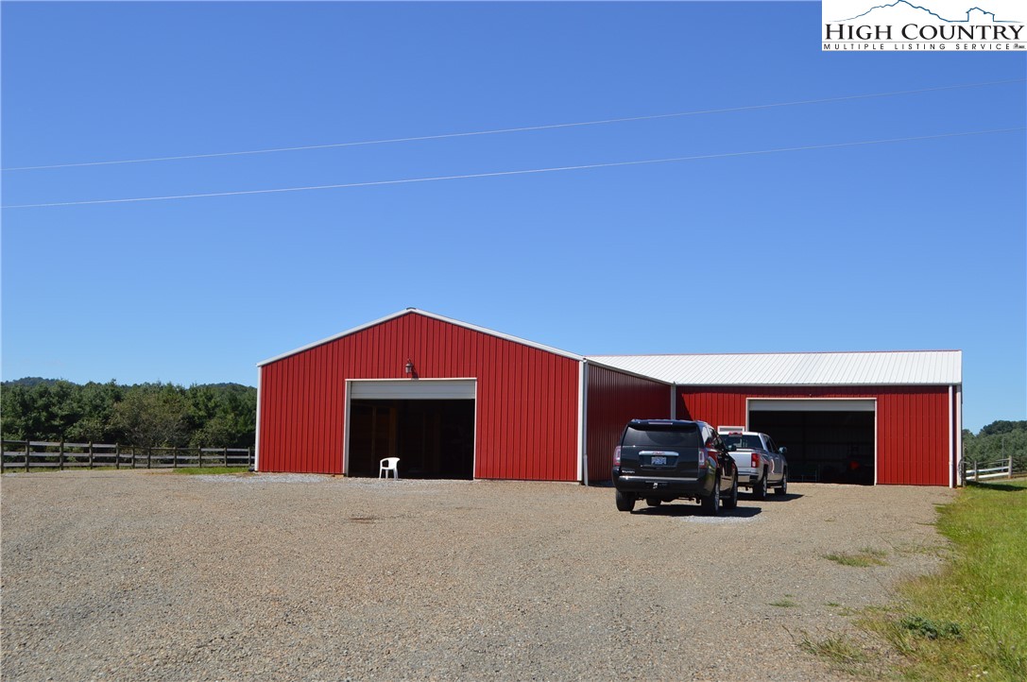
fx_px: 1026
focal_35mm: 36
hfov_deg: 53.2
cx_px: 514
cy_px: 341
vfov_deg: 36.8
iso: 100
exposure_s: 1/250
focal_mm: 24
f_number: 8
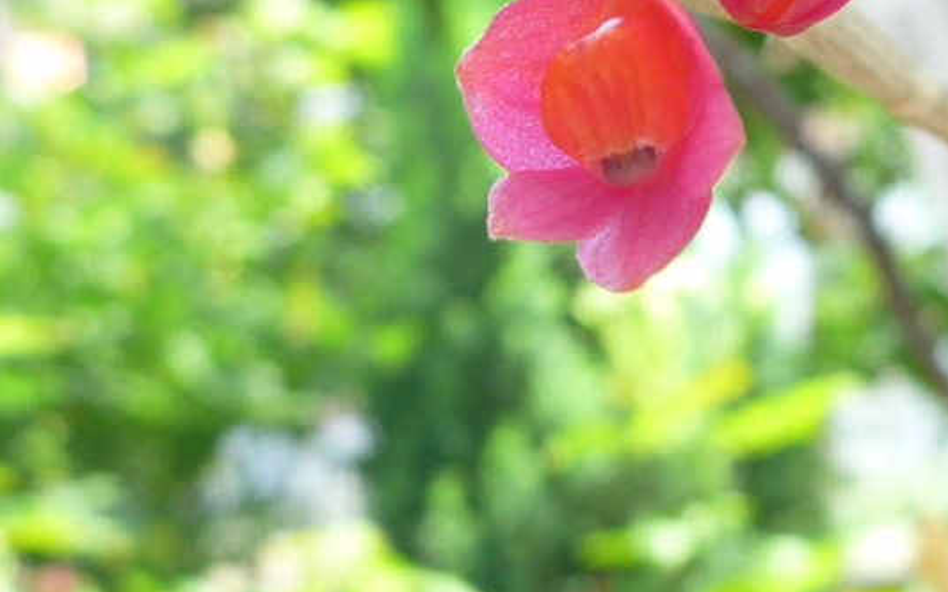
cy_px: 268
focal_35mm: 57
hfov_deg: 35.1
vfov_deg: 22.7
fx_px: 1473
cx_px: 681
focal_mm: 4.9
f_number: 3.3
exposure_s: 1/50
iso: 80
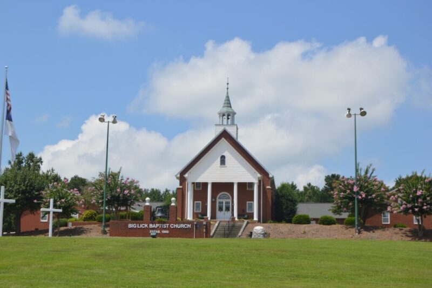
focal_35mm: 68
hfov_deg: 29.9
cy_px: 144
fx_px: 809
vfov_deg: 20.1
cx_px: 216
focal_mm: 45
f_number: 10
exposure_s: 1/400
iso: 100
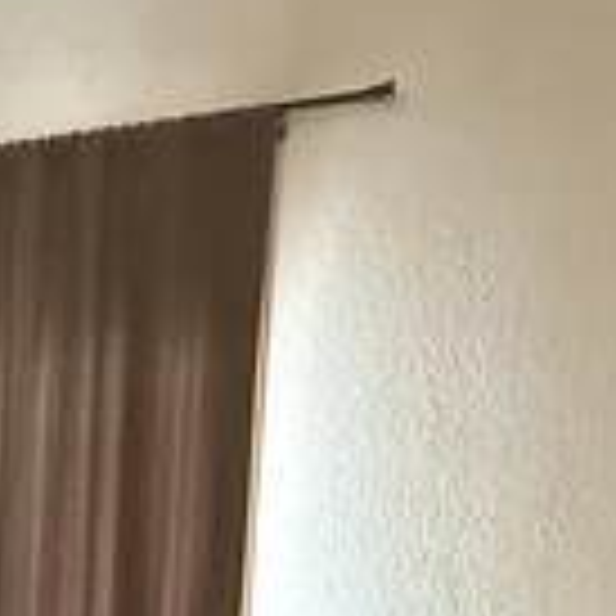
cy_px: 1093
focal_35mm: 87
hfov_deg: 17.3
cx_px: -400
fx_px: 1752
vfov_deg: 16.7
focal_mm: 2.22
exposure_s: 1/60
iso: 1250
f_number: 2.2
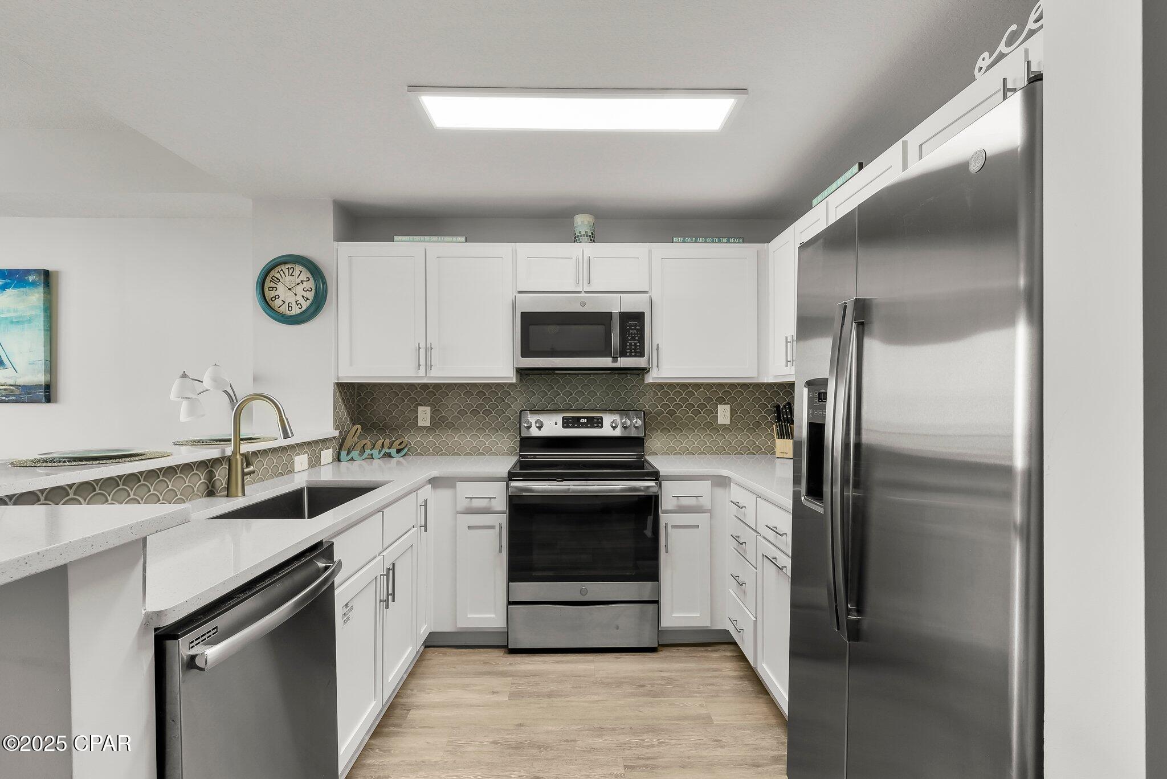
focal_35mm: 15
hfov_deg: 100.4
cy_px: 390
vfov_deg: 77.4
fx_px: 486
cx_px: 584
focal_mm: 15
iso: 400
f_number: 9
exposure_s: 1/5
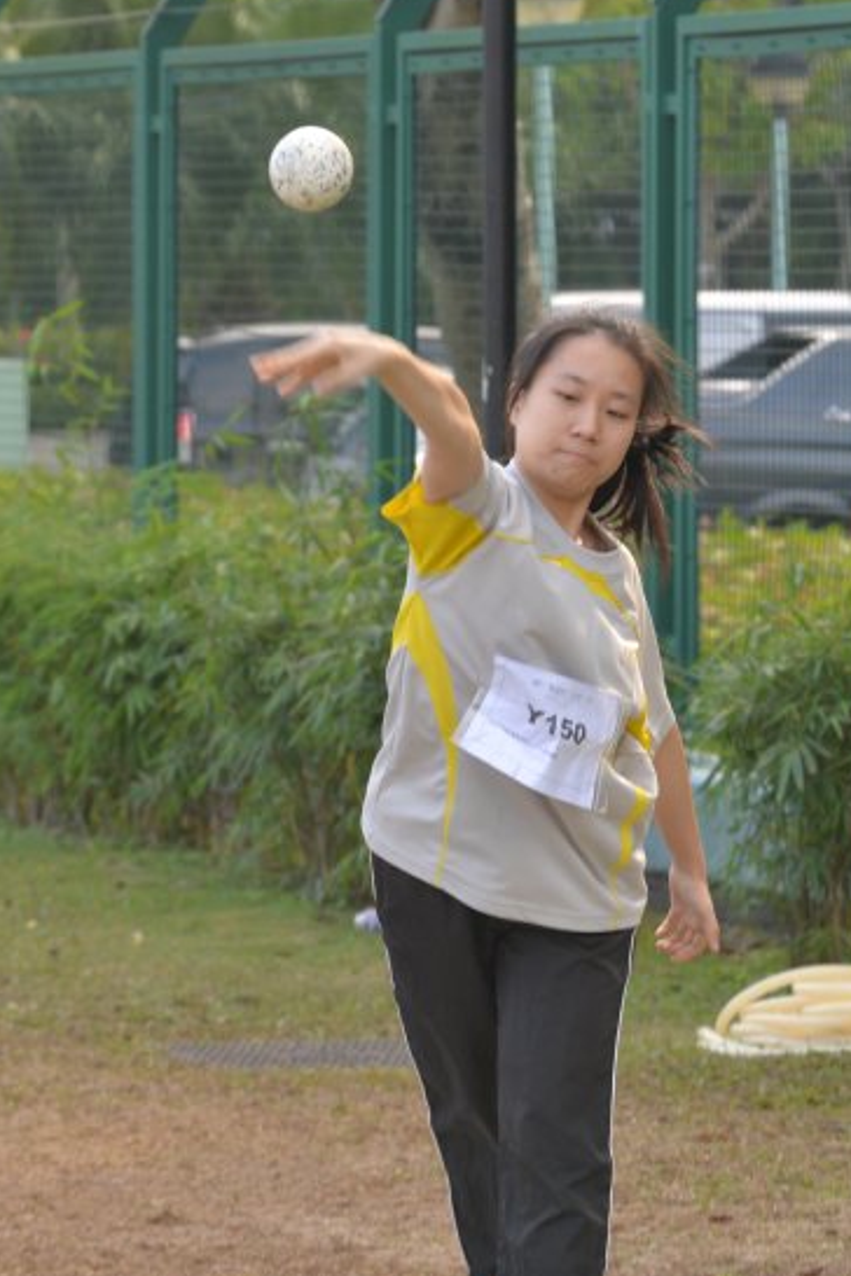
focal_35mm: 300
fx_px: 10637
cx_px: 580
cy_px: 652
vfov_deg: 6.9
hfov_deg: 4.6
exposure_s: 1/200
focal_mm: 160
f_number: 8
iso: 500
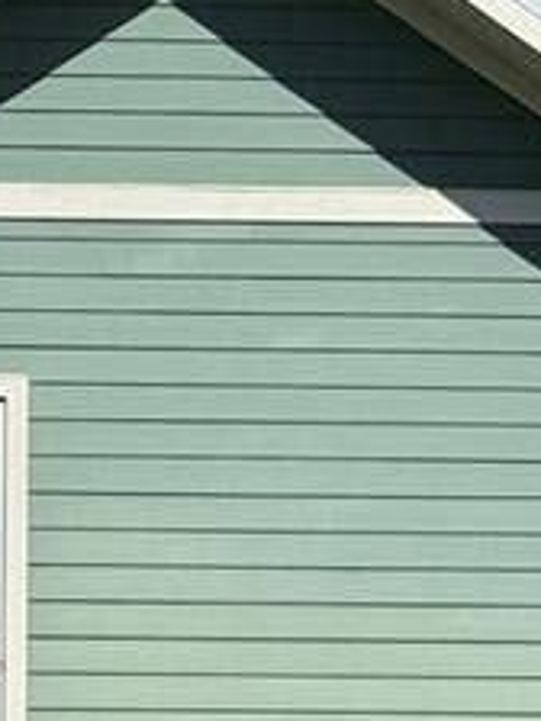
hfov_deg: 5.7
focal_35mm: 257
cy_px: 634
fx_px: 5355
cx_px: -242
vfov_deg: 7.7
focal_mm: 6.76
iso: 64
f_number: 1.78
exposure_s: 1/6536
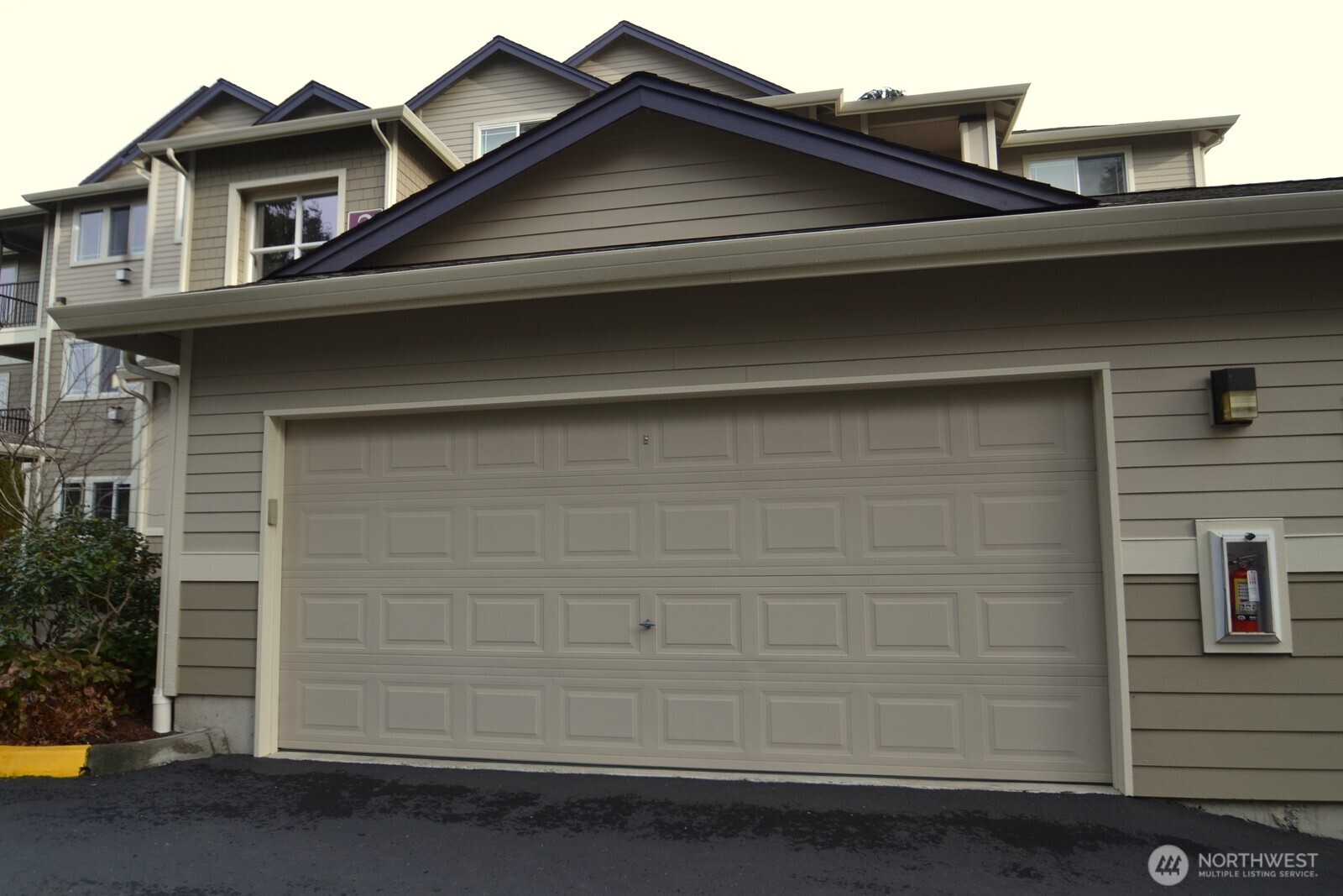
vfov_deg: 59.5
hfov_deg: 81.2
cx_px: 672
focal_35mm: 21
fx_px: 783
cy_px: 448
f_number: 5.6
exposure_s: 1/125
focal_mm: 14
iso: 100
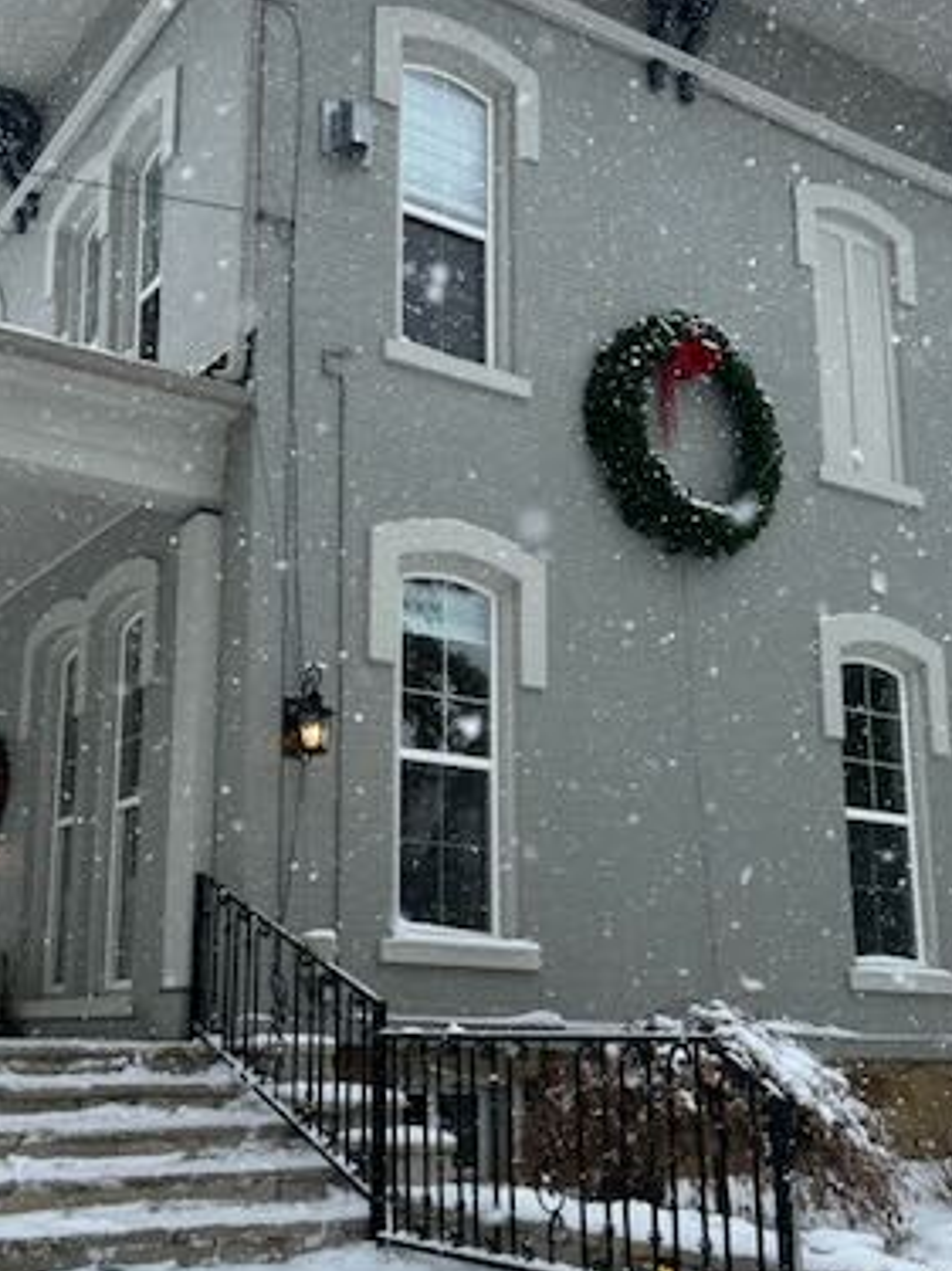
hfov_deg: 34.8
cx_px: 322
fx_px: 1504
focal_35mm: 41
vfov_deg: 45.7
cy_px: 722
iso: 80
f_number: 1.78
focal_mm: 6.86
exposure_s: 1/1157
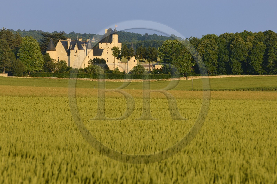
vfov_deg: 7.3
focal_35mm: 188
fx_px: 1441
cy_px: 92
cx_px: 138
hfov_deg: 11.0
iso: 100
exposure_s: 1/160
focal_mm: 125
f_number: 7.1
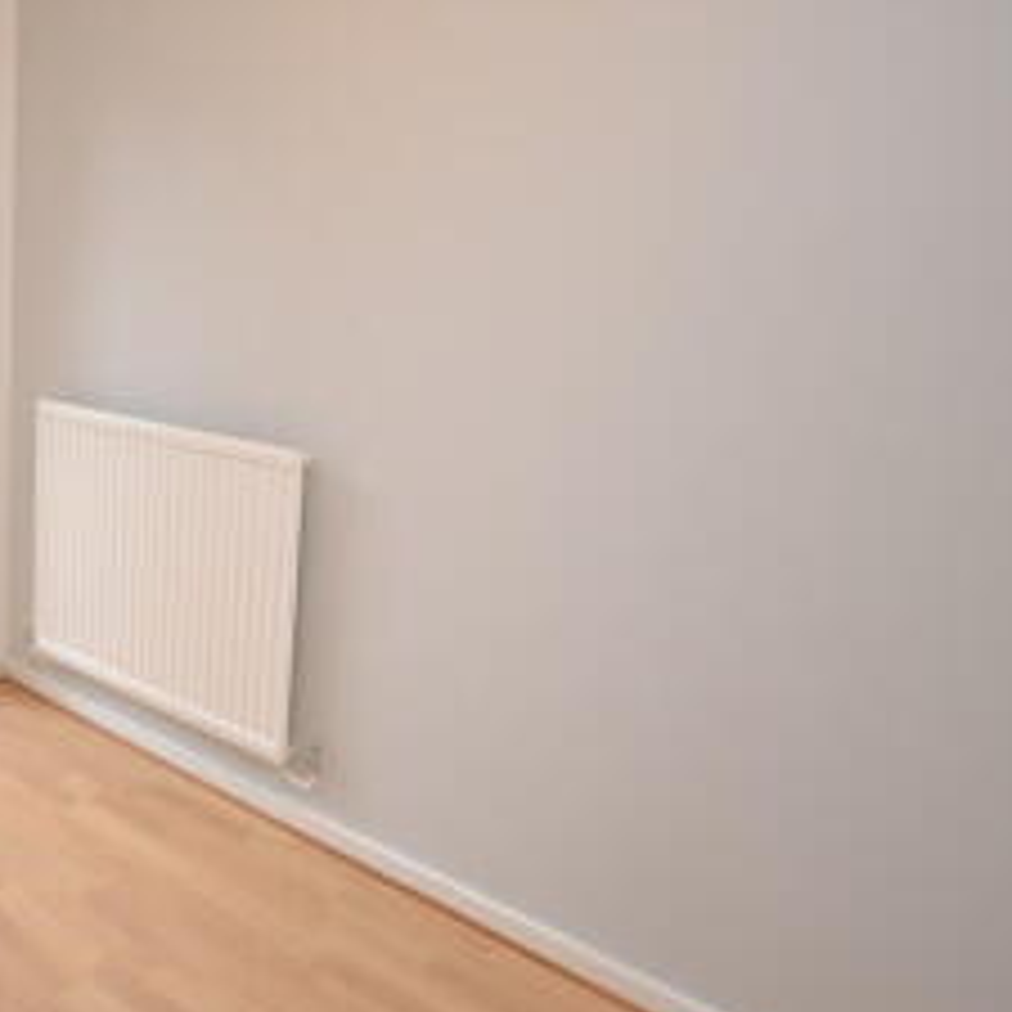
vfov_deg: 58.7
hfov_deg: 56.4
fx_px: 893
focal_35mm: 27
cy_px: 416
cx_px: 265
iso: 400
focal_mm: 10
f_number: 4.5
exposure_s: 1/80
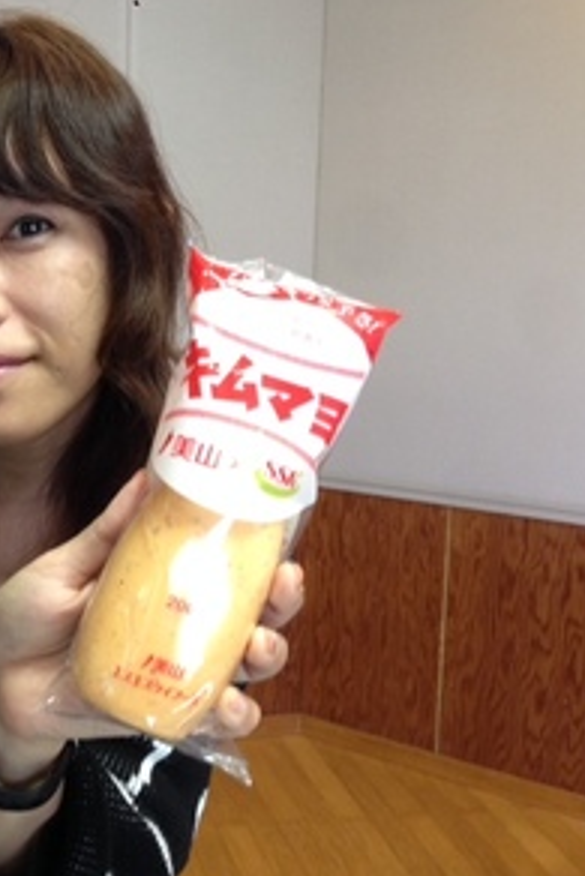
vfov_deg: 41.9
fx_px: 1144
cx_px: 12
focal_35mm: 47
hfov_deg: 27.2
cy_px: 441
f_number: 2.4
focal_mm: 4.12
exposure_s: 1/20
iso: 125
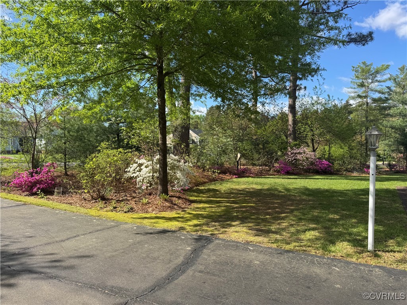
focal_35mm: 24
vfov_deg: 56.8
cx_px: 204
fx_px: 282
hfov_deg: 71.6
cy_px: 152
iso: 80
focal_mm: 6.76
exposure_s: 1/1923
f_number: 1.78
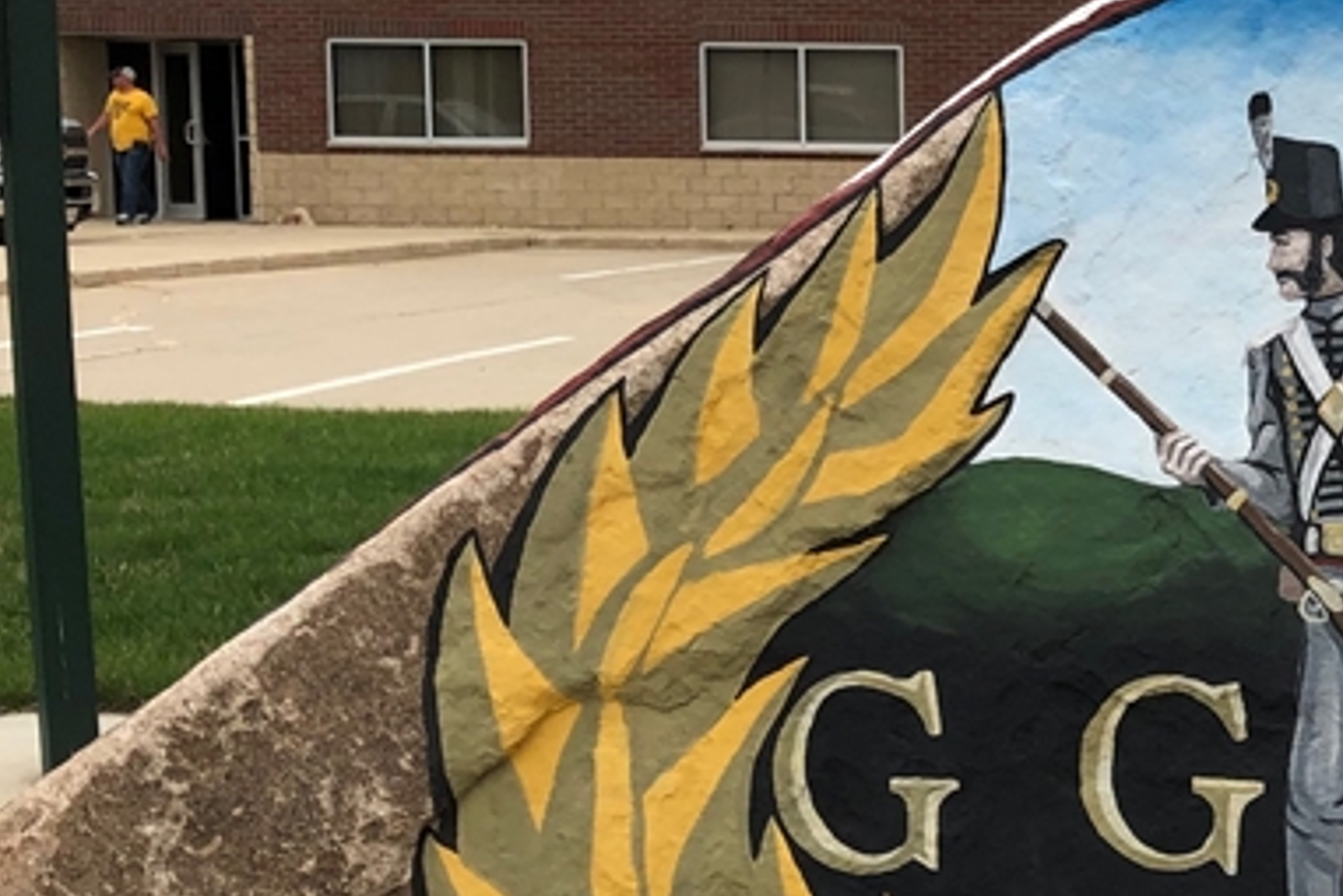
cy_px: 573
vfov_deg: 17.5
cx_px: 1628
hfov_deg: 23.6
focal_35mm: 78
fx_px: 2911
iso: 20
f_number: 1.8
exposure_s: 1/540
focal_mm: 3.99
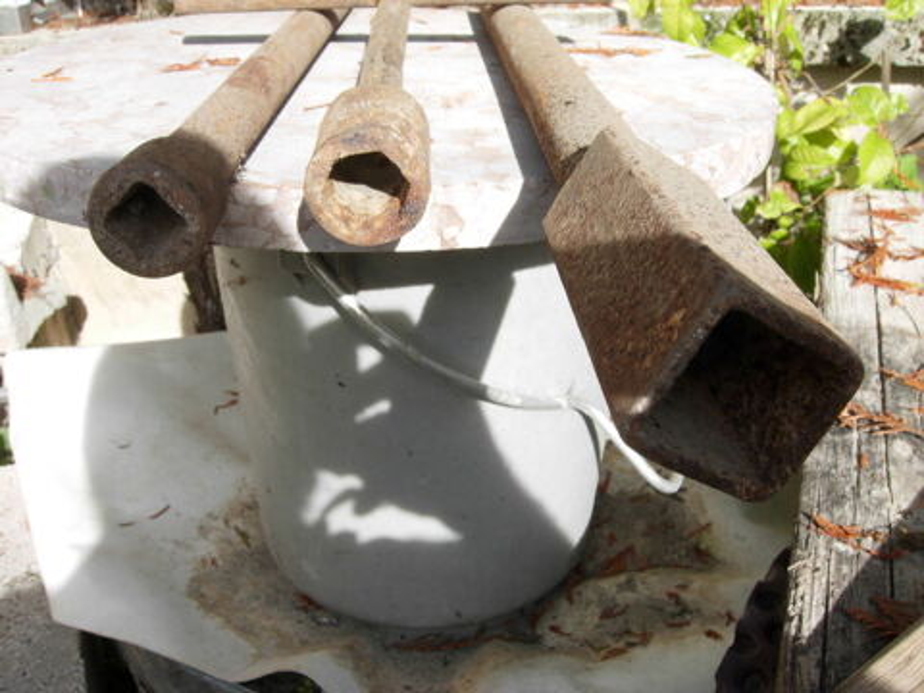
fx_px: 961
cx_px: 462
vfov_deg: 39.7
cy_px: 346
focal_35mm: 36
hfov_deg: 51.4
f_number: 6.1
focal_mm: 7.5
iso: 50
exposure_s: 1/166
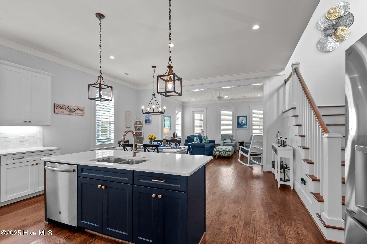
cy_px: 122
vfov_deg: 73.7
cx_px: 184
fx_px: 163
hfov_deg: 96.8
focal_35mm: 16
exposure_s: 1/60
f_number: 4
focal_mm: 16
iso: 400
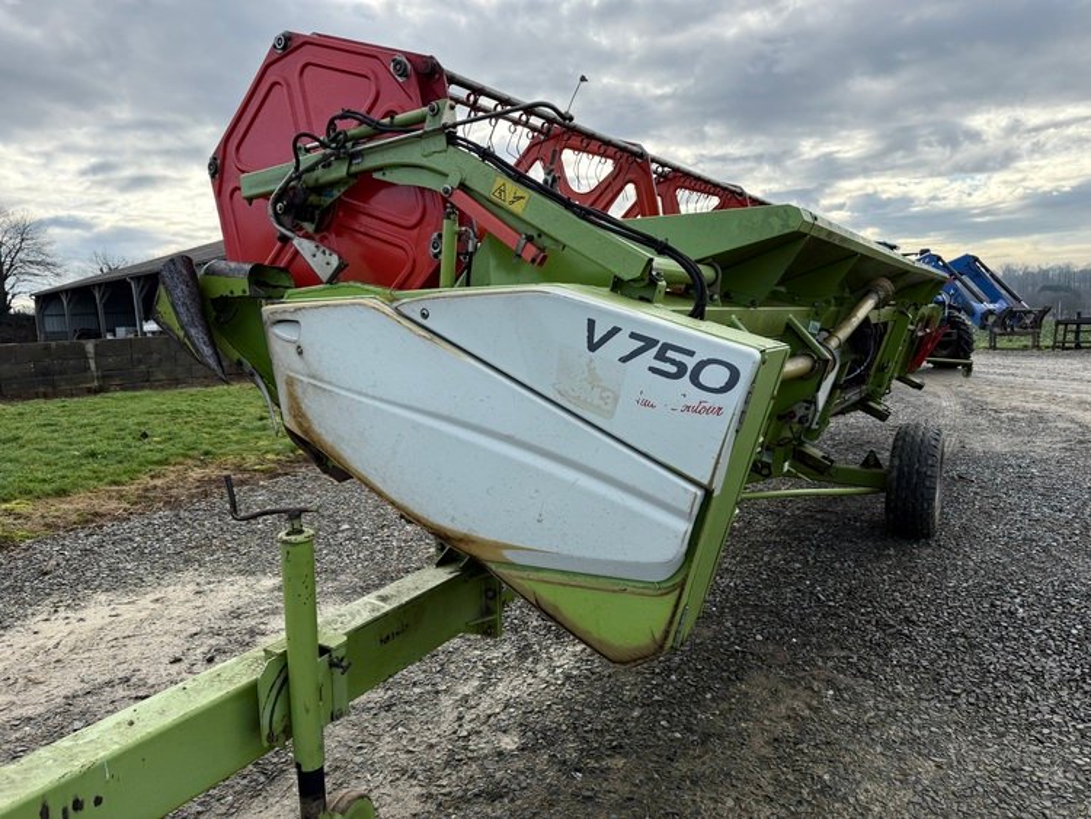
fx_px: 757
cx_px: 546
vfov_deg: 56.8
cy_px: 410
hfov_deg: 71.6
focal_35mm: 24
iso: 100
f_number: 1.78
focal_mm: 6.76
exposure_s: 1/1618
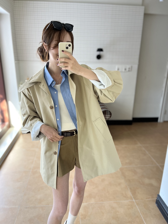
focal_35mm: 26
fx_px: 168
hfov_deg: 53.1
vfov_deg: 67.3
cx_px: 84
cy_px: 112
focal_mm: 5.1
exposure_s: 1/85
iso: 125
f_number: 1.6
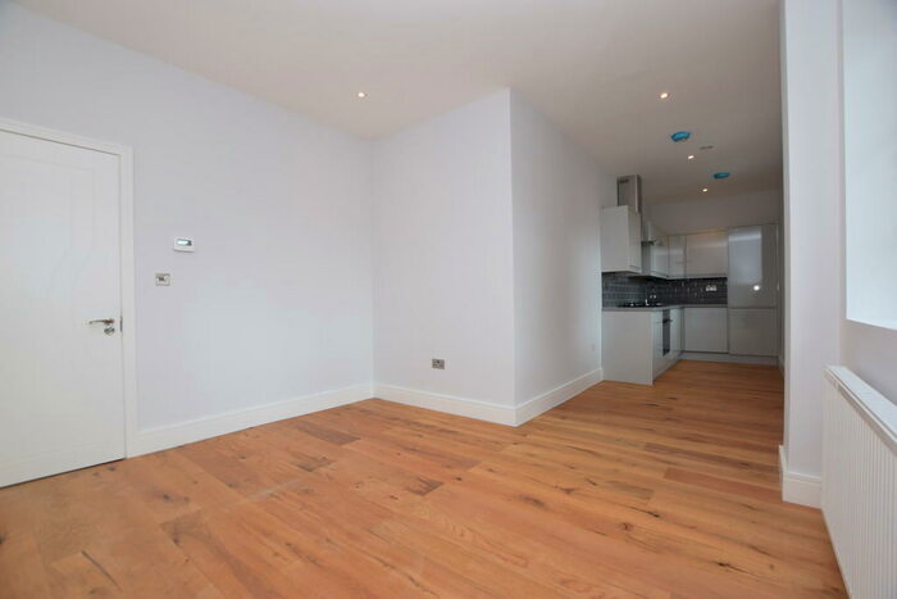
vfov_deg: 77.4
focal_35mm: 15
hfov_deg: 100.4
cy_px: 300
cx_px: 448
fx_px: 374
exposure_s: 1/40
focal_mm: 10
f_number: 4.5
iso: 100
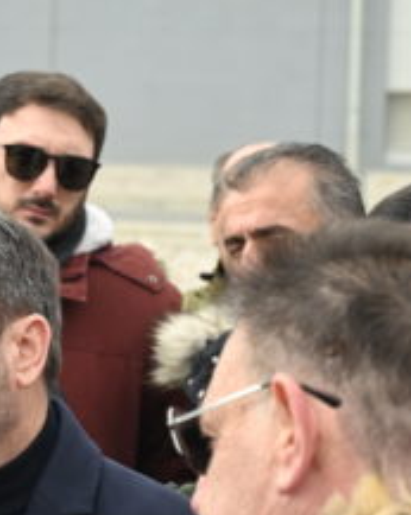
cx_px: -75
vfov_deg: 10.3
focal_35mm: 187
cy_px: 387
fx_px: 2849
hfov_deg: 8.2
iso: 200
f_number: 5.6
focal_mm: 70
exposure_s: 1/250
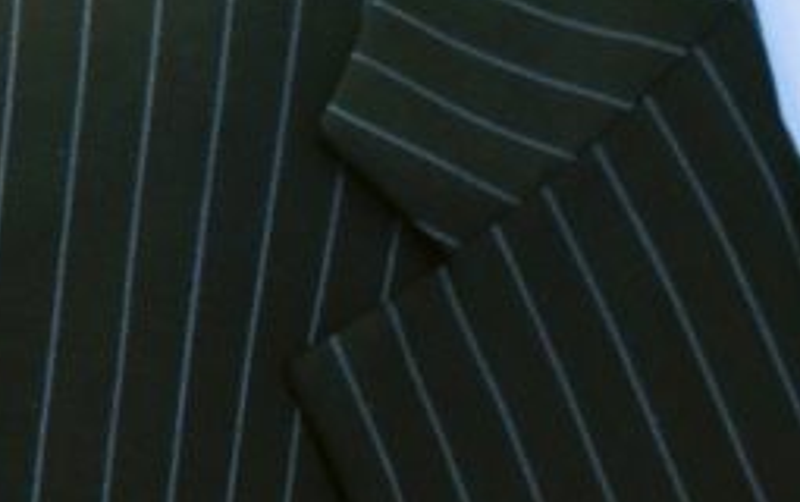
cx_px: 1129
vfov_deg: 2.6
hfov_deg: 4.2
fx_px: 10979
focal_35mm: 503
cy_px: -370
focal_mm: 105
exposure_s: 1/100
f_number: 5.6
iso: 2500
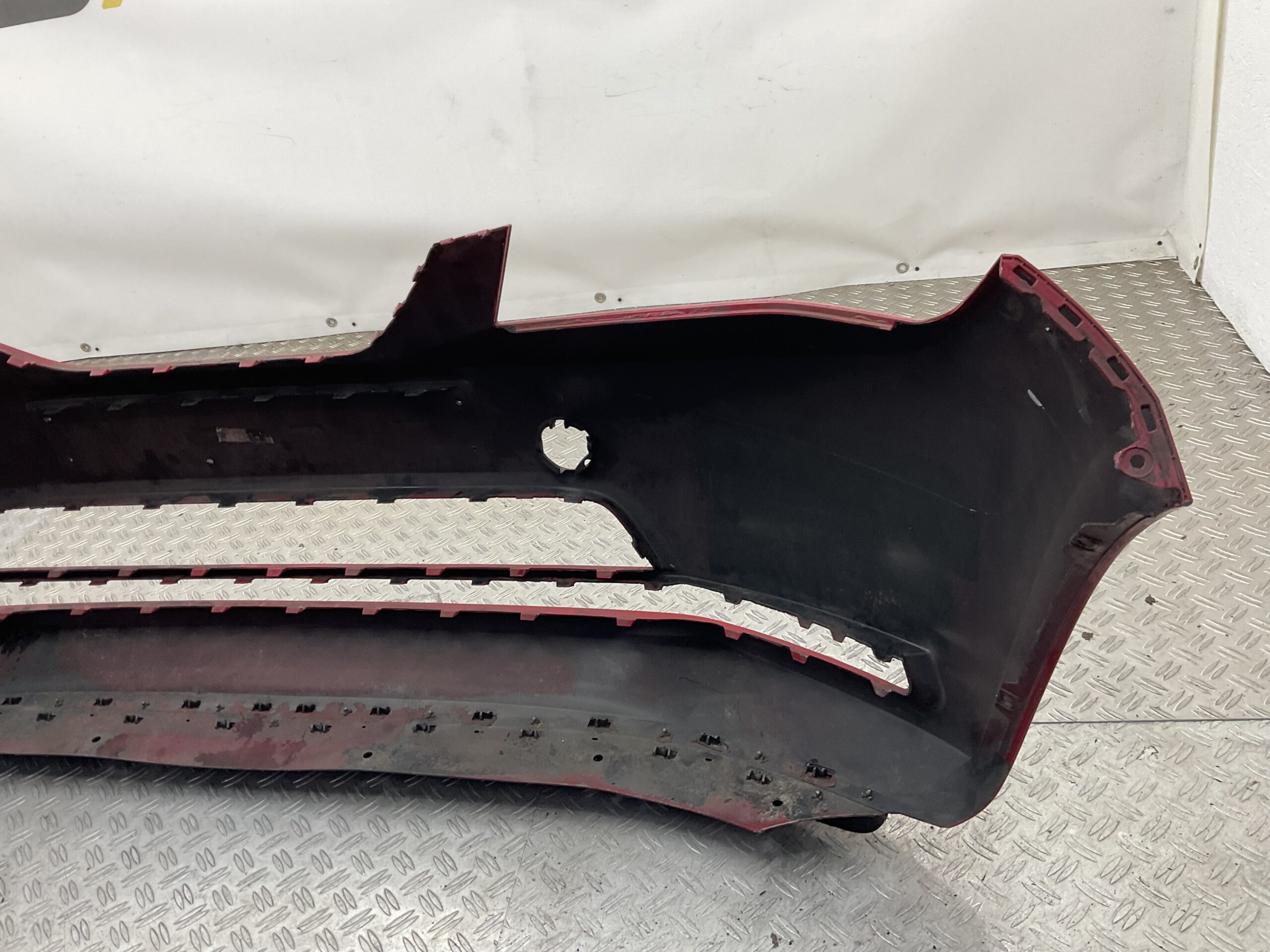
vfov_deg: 48.2
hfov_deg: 61.7
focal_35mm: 29
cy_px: 476
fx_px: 1064
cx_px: 635
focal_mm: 3
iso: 50
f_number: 1.8
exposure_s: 1/120
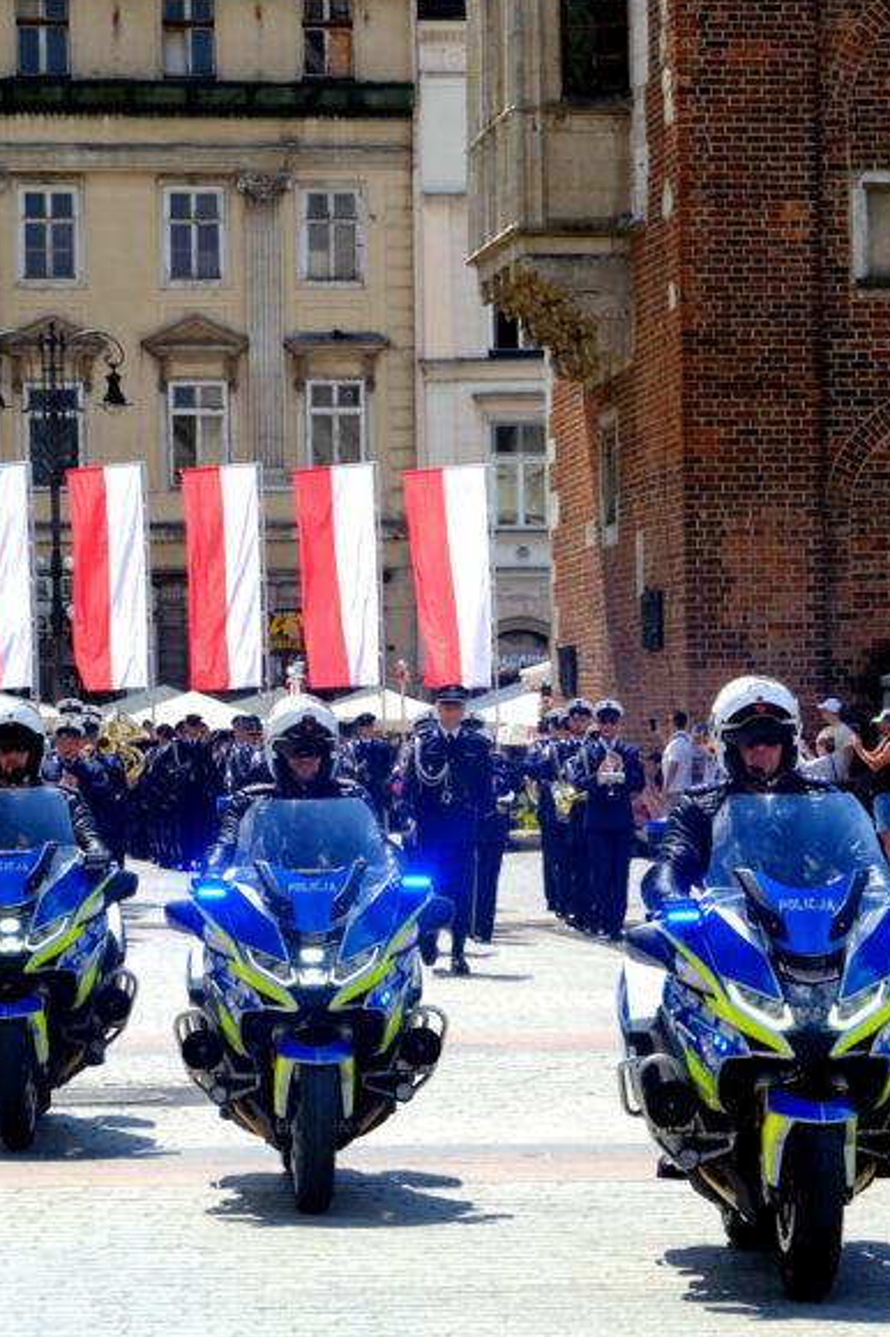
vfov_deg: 16.4
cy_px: 715
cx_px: 800
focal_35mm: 125
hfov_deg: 10.9
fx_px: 4641
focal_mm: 50
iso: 125
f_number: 9
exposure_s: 1/80
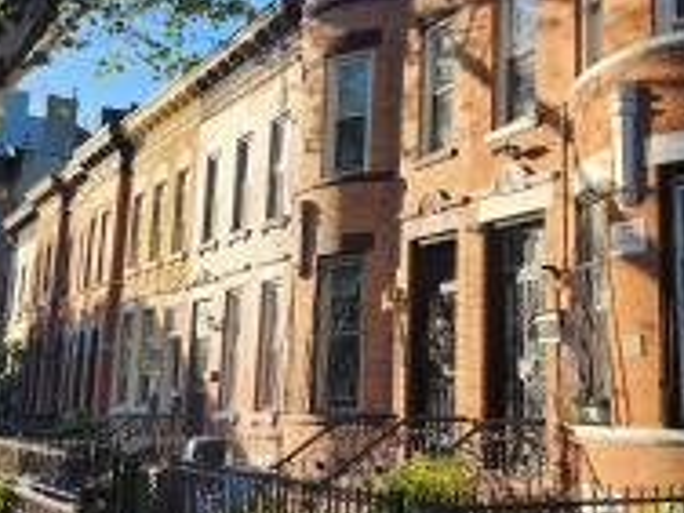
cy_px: 211
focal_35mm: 49
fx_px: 968
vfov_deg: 29.6
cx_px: 400
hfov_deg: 38.8
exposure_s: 1/344
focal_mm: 6.4
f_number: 1.8
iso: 12
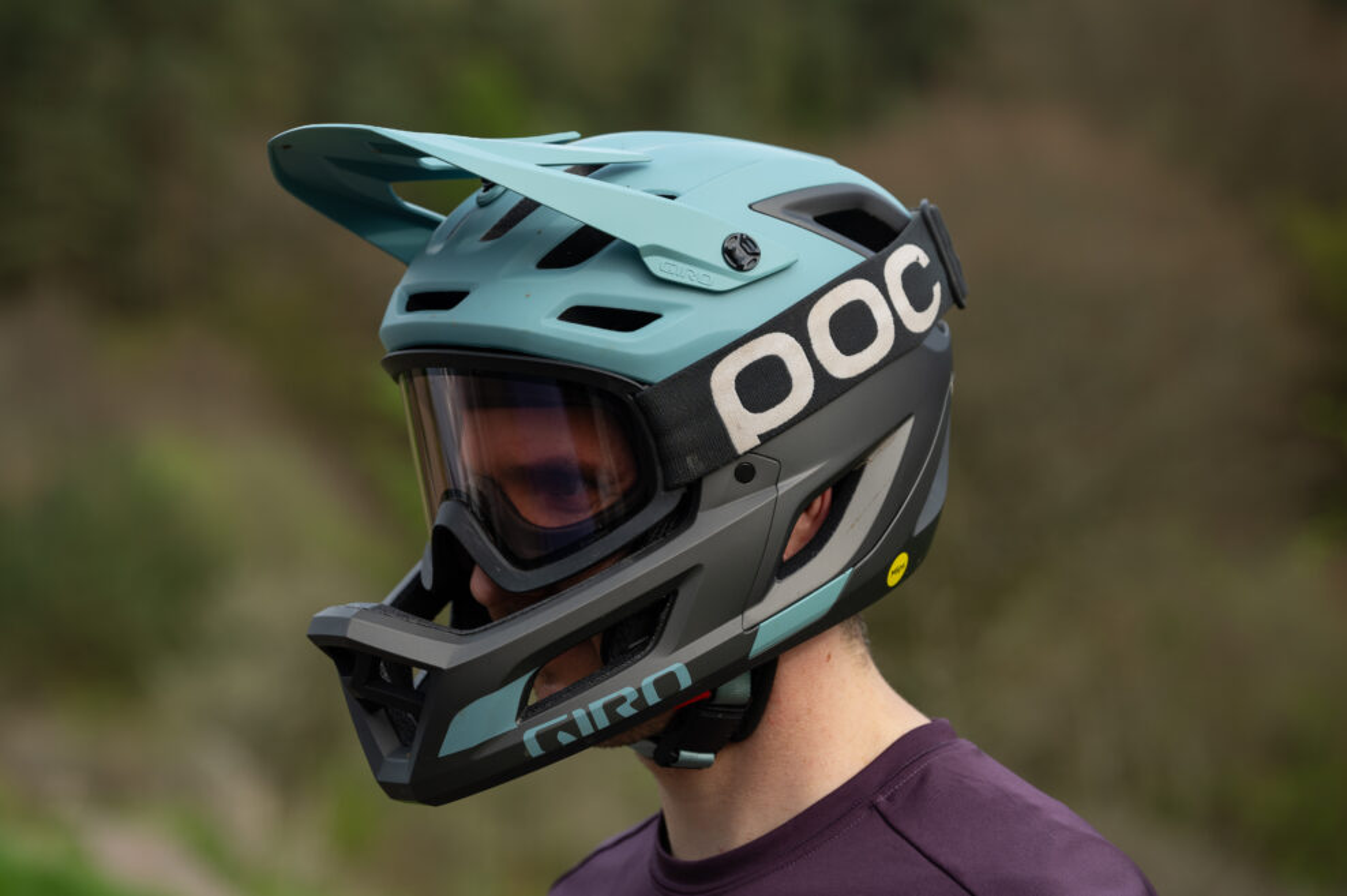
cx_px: 674
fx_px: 4112
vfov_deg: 12.4
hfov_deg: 18.6
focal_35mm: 110
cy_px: 448
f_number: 5
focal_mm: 110
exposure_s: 1/250
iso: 100
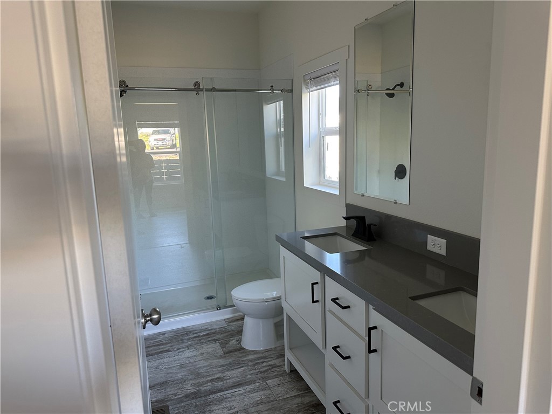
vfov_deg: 56.8
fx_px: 383
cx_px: 276
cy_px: 207
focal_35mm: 24
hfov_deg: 71.6
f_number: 1.78
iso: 250
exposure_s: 1/68
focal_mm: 6.86
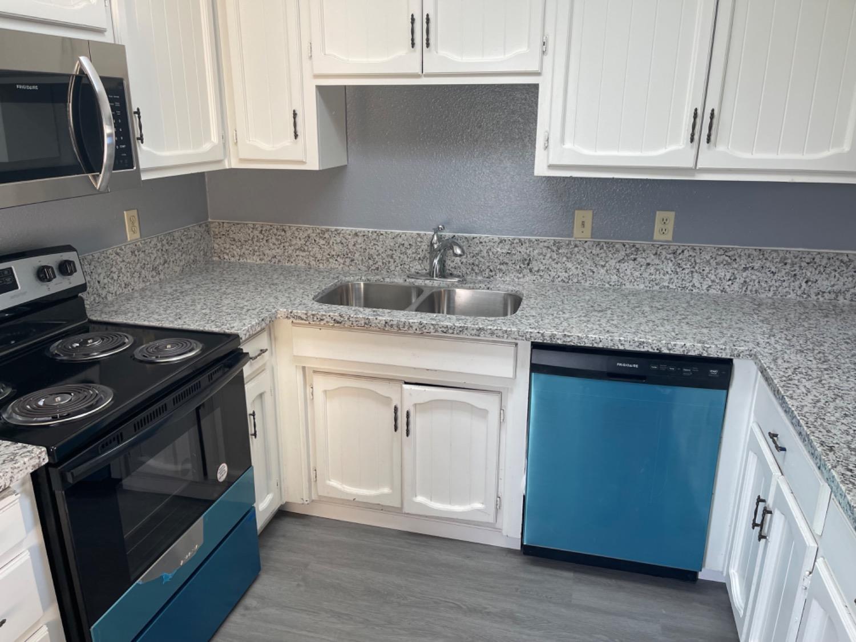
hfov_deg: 67.3
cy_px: 321
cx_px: 428
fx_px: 643
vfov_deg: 53.1
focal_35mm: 26
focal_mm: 5.1
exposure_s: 1/120
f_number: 1.6
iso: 100
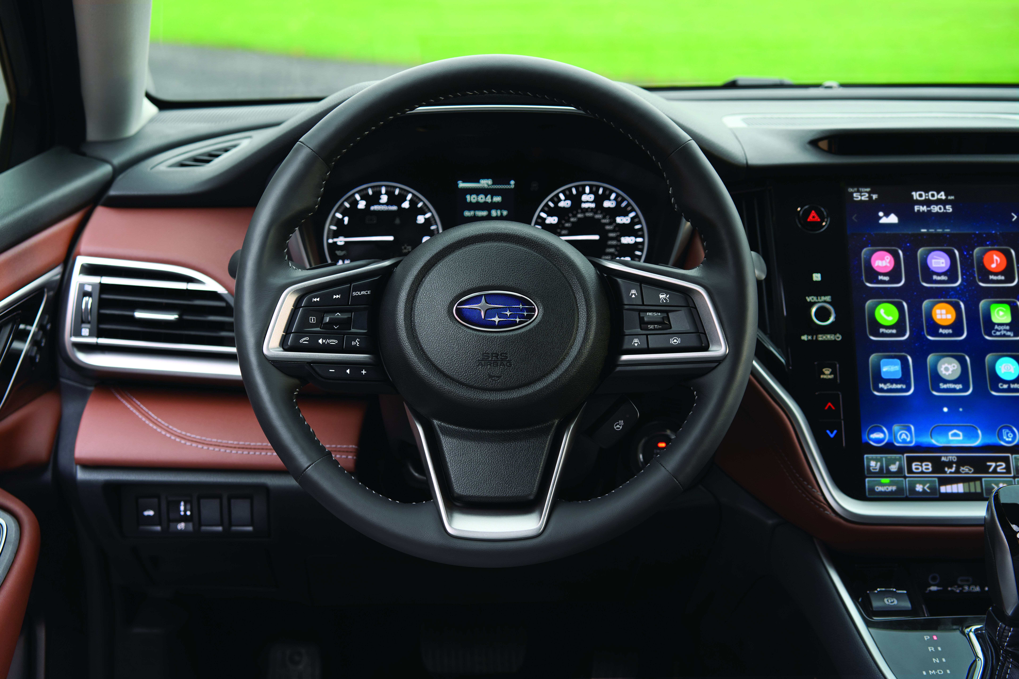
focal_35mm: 55
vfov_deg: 24.6
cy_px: 340
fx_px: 1557
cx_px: 510
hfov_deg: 36.2
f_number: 5
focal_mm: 55
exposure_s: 1/25
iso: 400
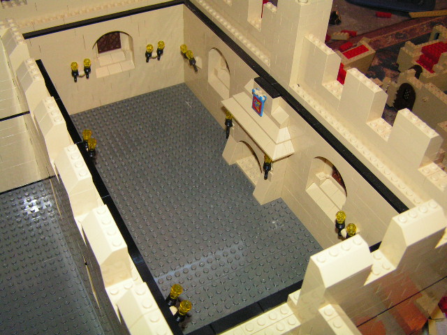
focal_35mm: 38
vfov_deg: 37.7
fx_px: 491
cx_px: 224
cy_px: 168
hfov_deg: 49.0
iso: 200
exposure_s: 1/40
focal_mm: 6.3
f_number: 2.8
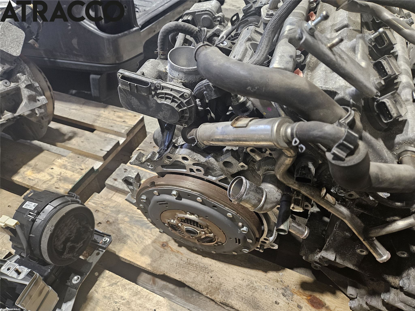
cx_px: 208
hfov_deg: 73.9
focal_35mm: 23
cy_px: 156
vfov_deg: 58.9
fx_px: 276
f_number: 1.8
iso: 400
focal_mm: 5.4
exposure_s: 1/100
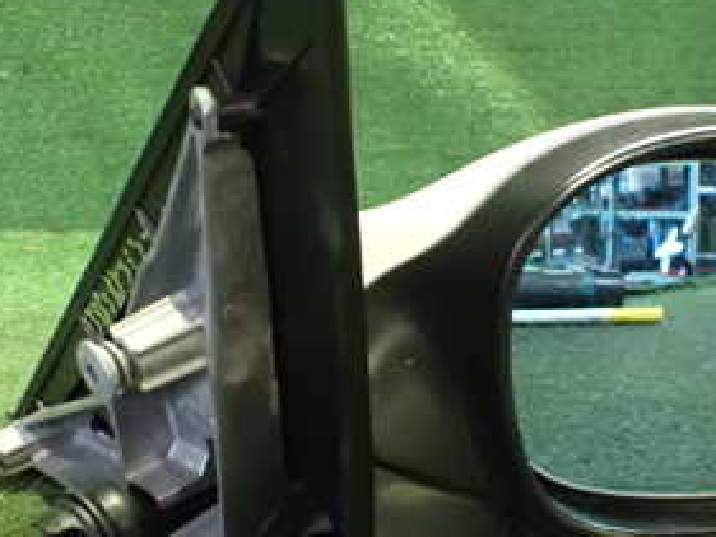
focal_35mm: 64
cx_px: 441
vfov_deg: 22.9
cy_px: 295
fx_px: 1324
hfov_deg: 30.1
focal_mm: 5.4
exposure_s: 1/30
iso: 1600
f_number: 2.3
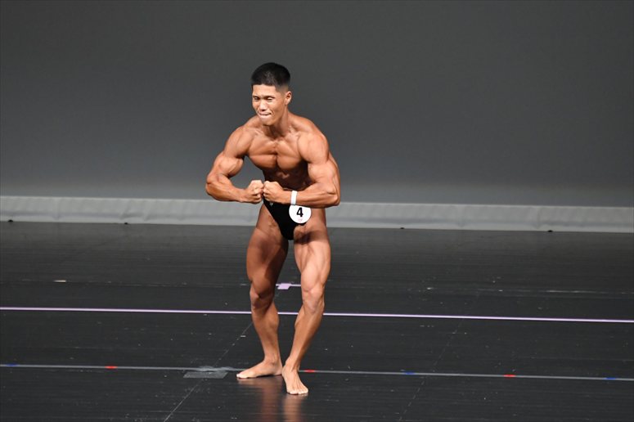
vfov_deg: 3.7
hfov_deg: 5.5
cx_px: 317
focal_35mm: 375
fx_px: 6601
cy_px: 211
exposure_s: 1/400
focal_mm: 250
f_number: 5.6
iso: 4000
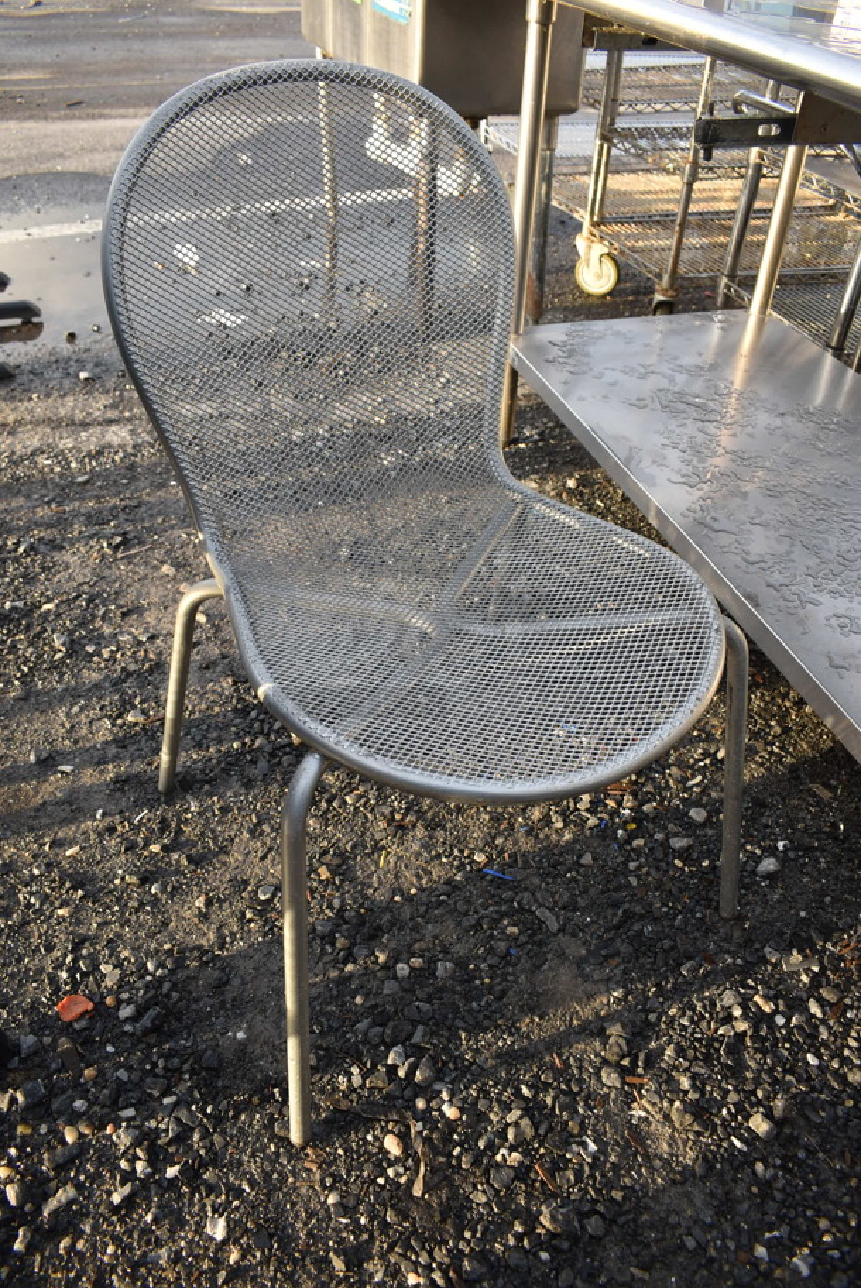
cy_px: 644
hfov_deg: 48.0
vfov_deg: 67.3
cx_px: 430
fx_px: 967
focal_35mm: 27
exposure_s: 1/125
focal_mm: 18
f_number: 5.6
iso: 200
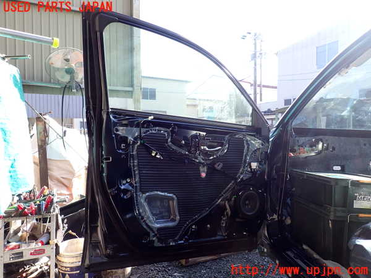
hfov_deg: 69.4
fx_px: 268
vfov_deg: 54.9
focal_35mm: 25
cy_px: 139
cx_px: 186
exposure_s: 1/200
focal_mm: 4.5
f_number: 2.8
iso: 100
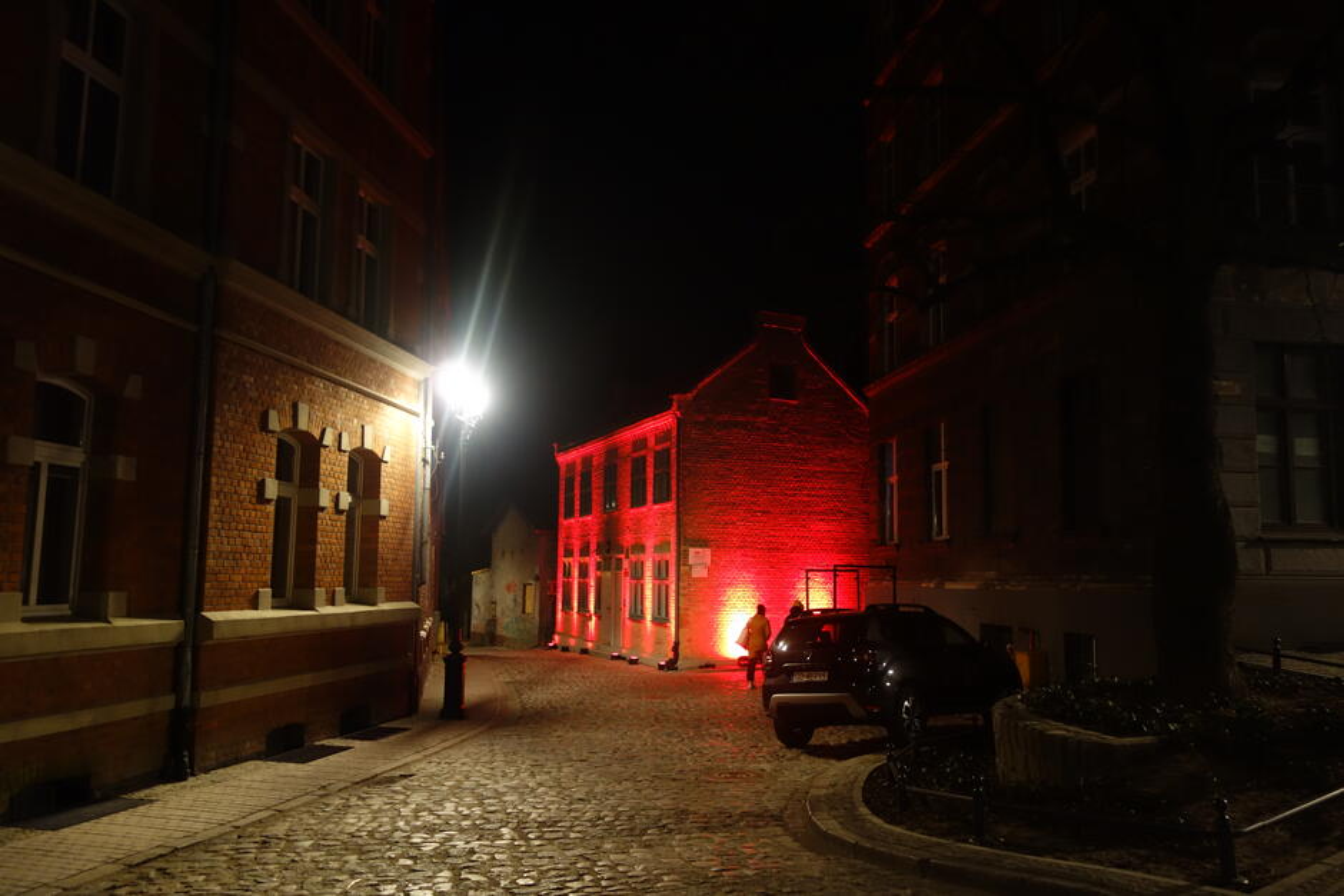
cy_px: 448
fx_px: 1045
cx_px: 672
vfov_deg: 46.4
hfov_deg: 65.5
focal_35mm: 28
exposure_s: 1/30
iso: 500
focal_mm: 10.4
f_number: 1.8
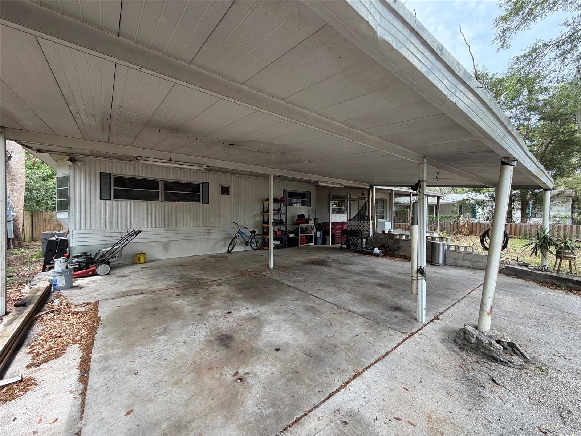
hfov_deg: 102.1
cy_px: 218
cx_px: 290
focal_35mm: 14
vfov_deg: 85.7
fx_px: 235
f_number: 2.2
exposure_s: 1/191
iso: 64
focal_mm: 2.22
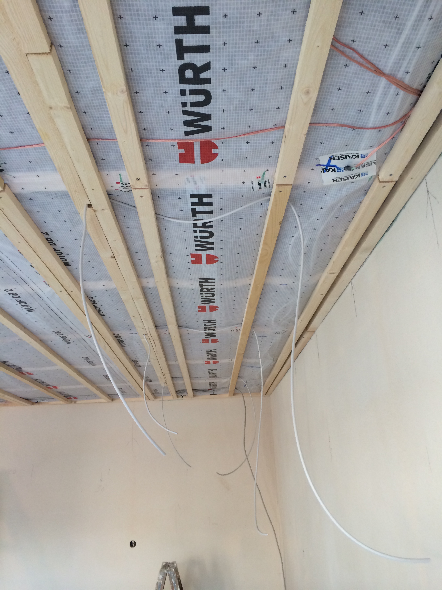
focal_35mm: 30
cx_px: 221
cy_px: 295
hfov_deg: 46.8
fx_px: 511
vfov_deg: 60.0
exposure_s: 1/30
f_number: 2.2
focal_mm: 4.12
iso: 50
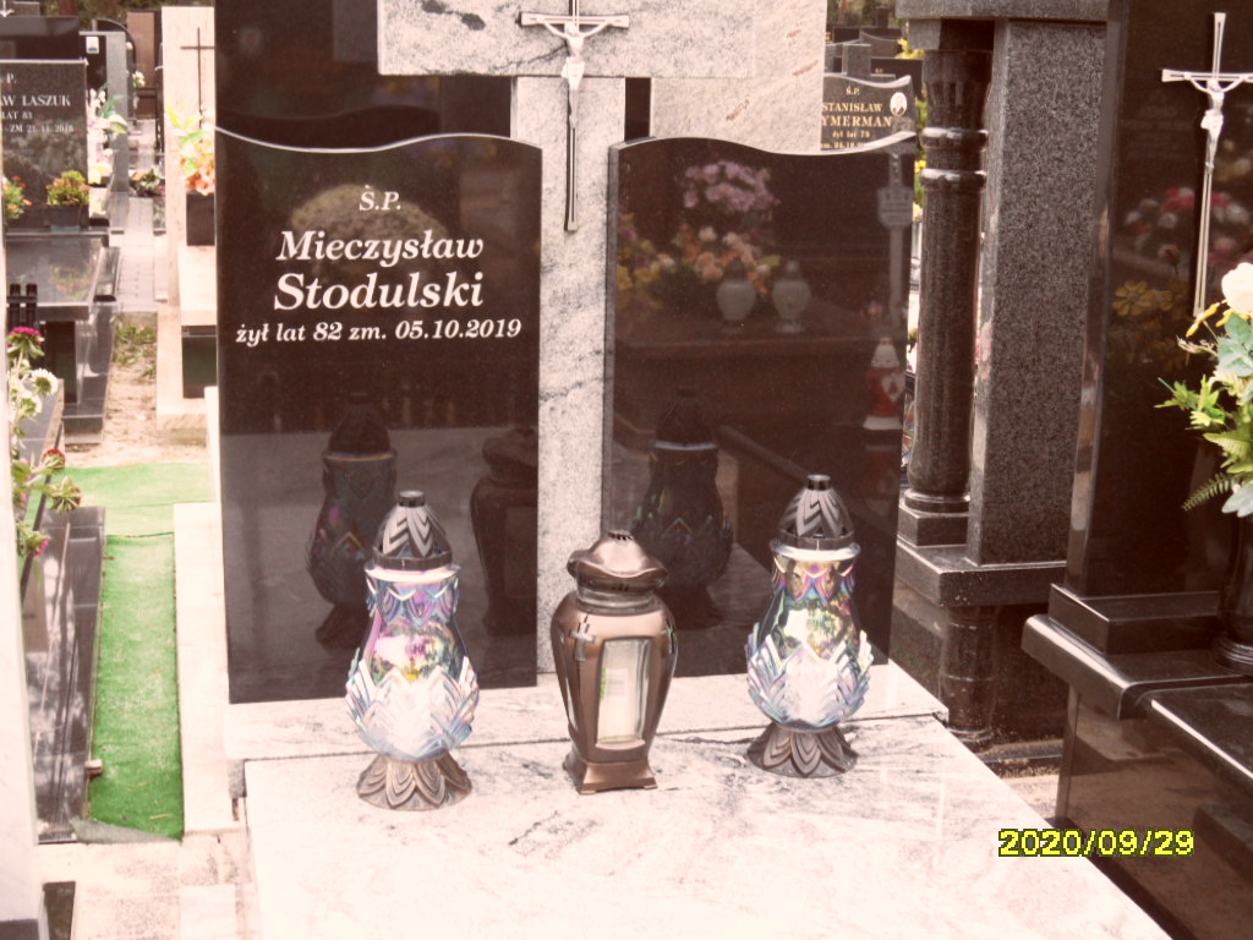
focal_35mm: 50
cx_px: 626
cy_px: 470
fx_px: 1810
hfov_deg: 38.2
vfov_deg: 29.1
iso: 100
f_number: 3.8
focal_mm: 8.2
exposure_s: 1/45
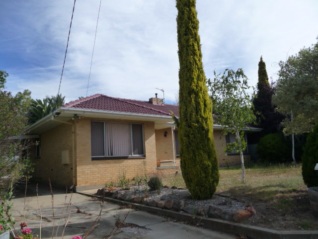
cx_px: 159
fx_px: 257
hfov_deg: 63.4
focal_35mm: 28
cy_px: 120
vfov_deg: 49.7
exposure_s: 1/200
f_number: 8
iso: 160
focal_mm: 4.7
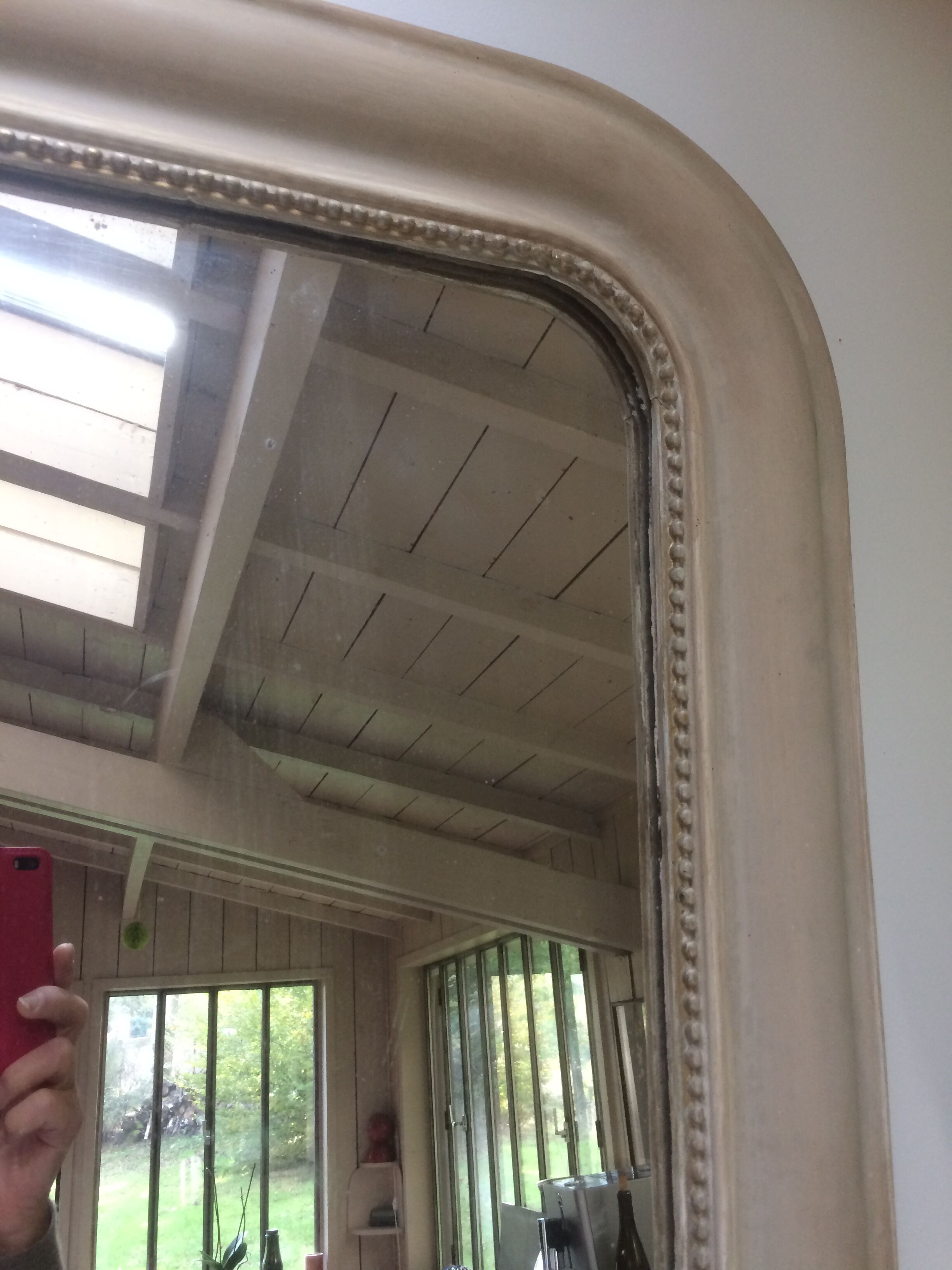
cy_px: 635
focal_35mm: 29
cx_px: 476
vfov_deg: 61.7
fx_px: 1063
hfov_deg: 48.2
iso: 50
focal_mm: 4.15
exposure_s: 1/33
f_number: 2.2
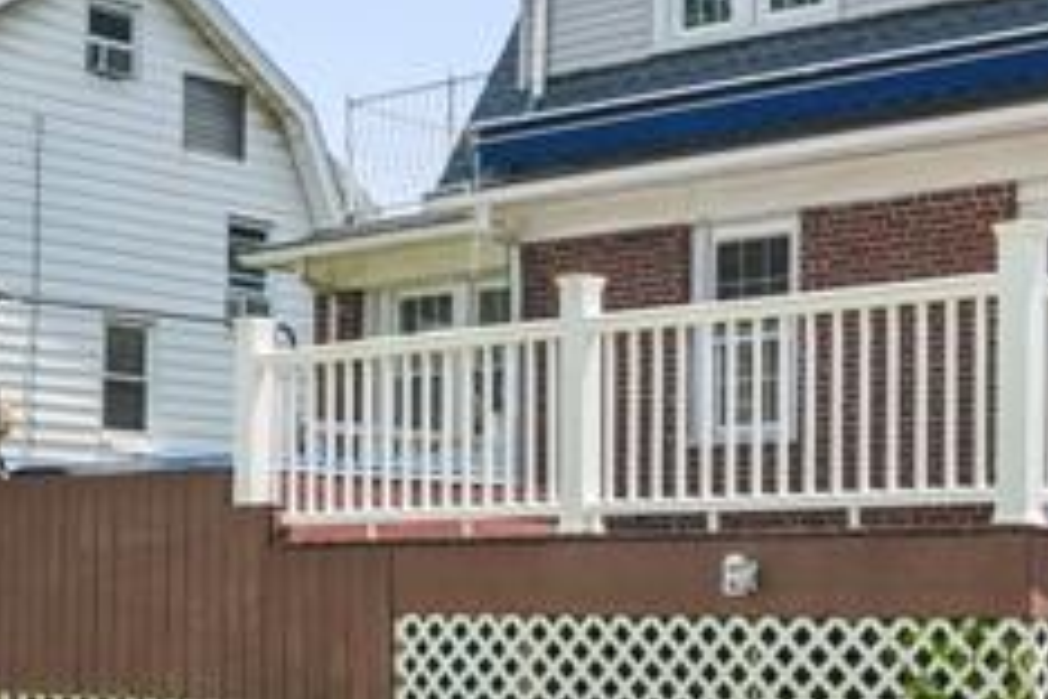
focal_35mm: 70
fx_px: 2038
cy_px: 511
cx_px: 690
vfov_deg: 19.3
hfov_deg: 28.7
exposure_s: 1/640
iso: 500
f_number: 8
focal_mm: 16
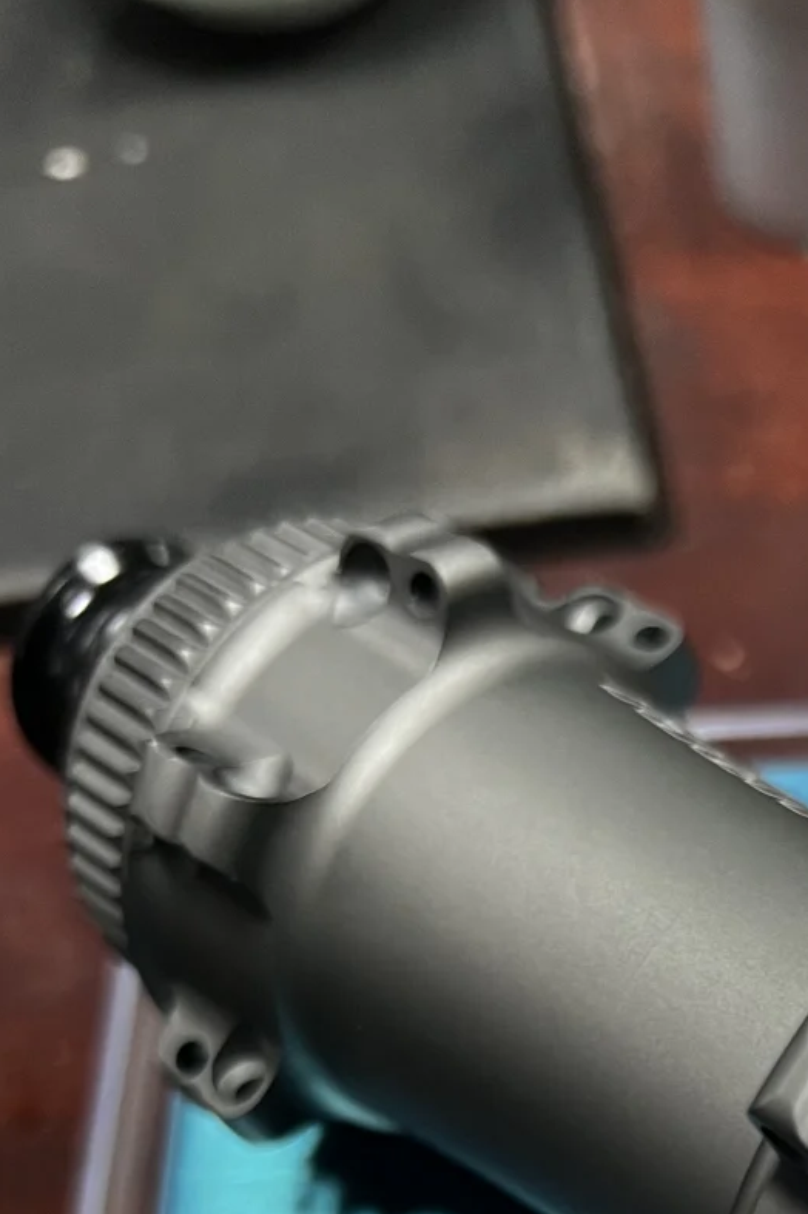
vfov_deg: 27.5
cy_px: 1382
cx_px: 928
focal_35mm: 66
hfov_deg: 19.6
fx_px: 2224
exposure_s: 1/50
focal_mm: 5.7
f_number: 1.5
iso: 80
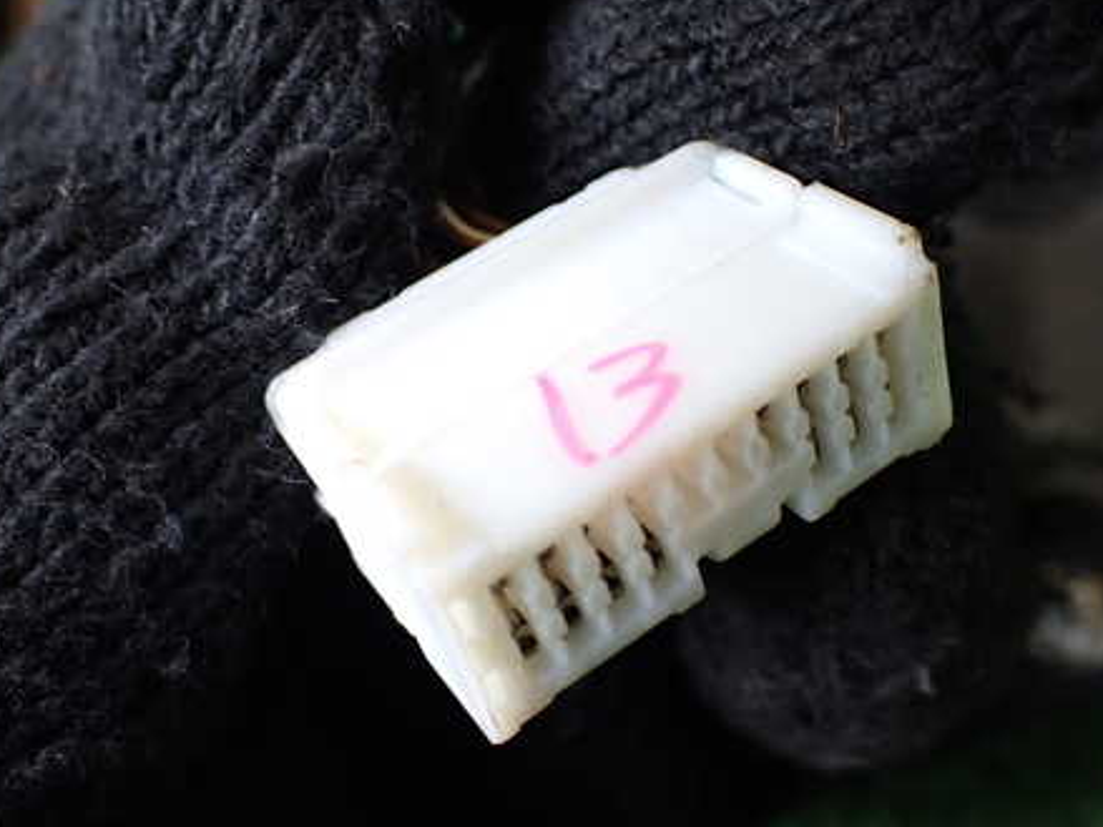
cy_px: 390
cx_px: 558
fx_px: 1306
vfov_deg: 35.1
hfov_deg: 45.8
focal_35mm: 41
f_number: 2.3
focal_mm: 5.4
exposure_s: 1/125
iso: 250
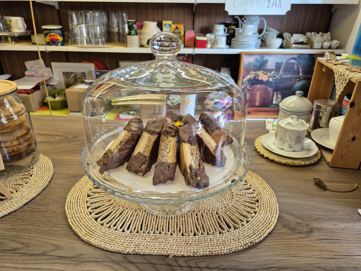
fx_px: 240
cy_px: 136
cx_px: 180
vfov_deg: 58.9
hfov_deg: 73.9
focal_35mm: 23
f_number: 1.8
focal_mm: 5.4
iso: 250
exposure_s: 1/100
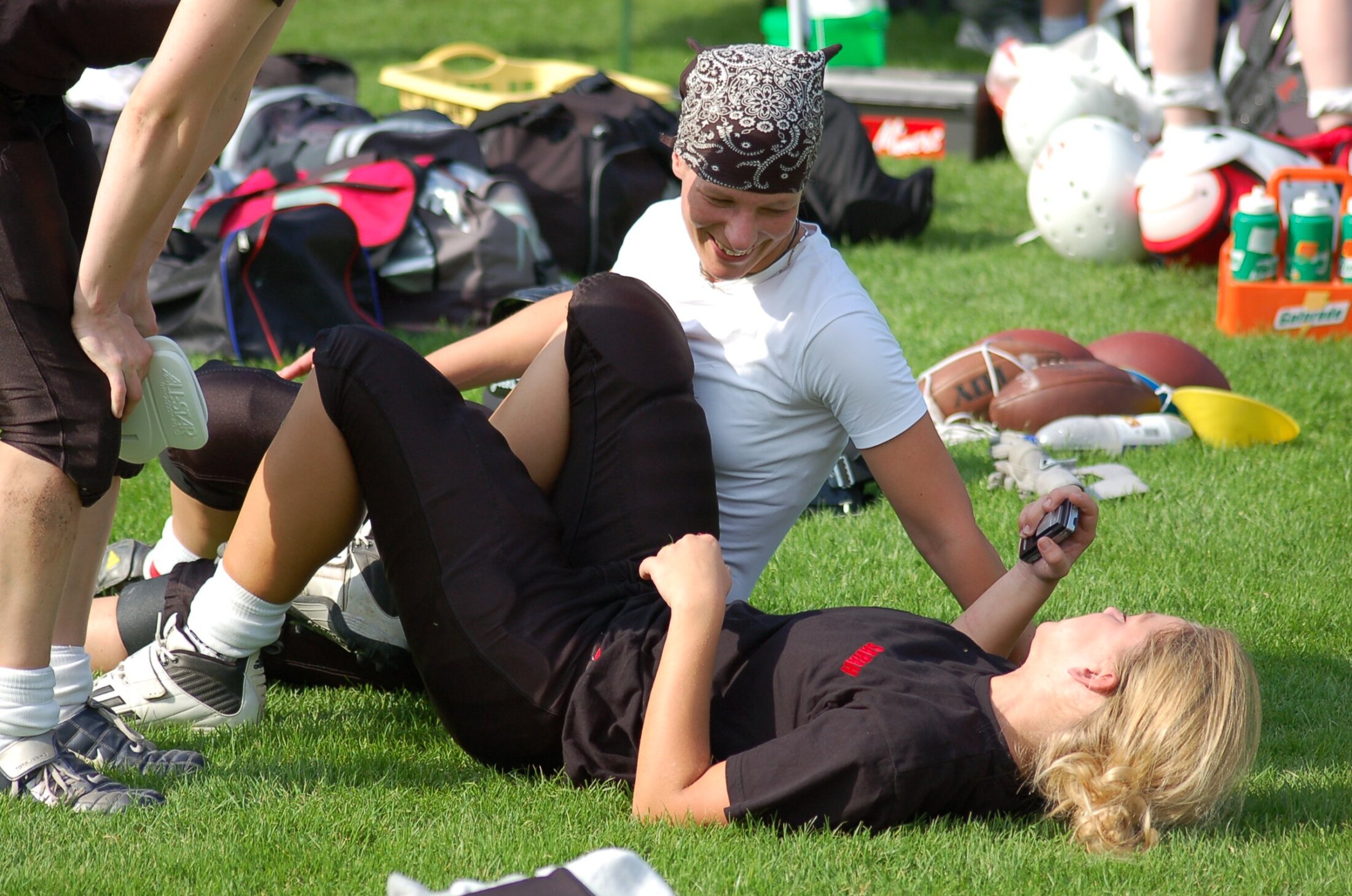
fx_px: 6185
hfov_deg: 12.5
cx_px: 676
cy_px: 448
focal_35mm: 165
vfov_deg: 8.3
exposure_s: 1/1000
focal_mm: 110
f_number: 4.2
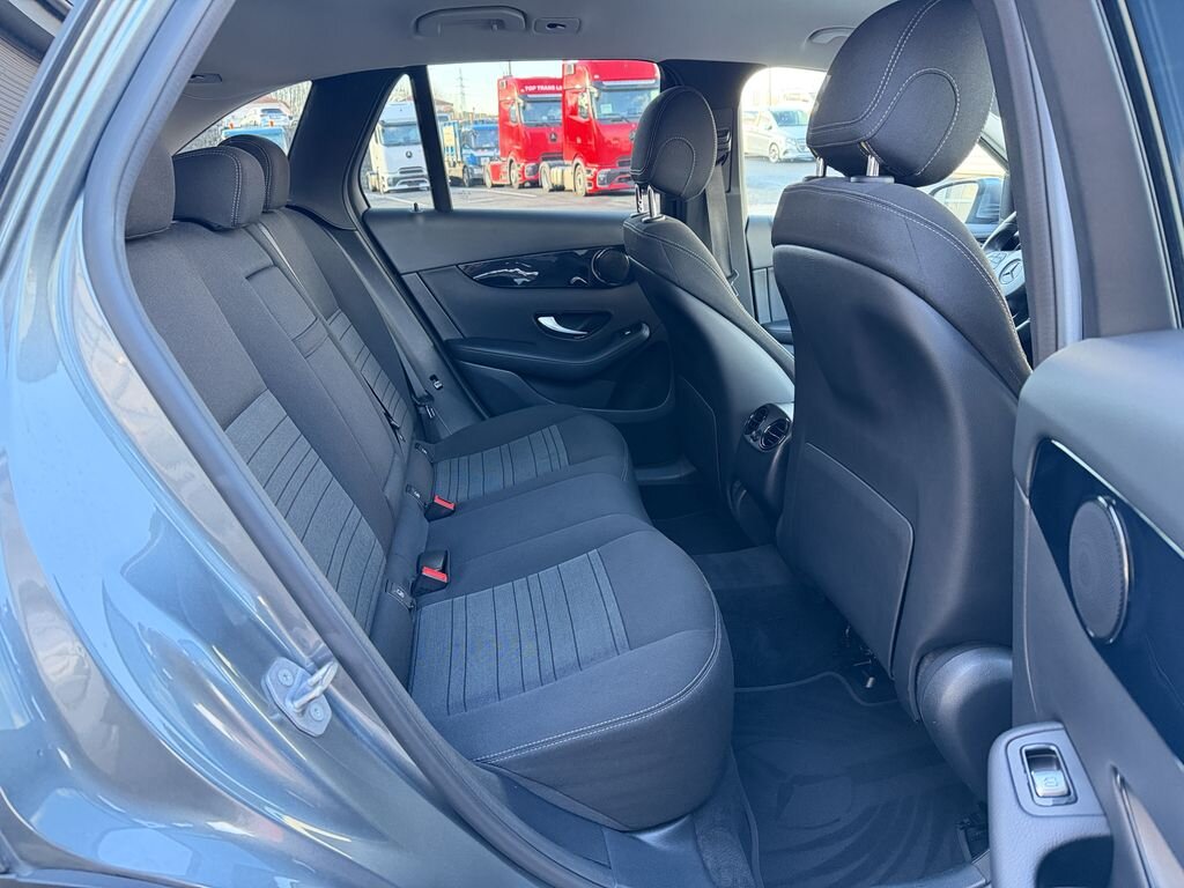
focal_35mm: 24
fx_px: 821
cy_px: 444
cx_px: 592
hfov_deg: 71.6
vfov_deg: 56.8
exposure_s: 1/60
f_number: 1.78
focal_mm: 6.76
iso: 640
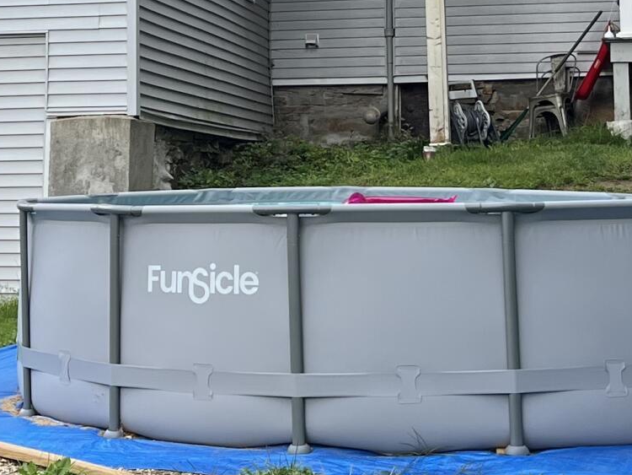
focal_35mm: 104
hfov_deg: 18.9
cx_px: 310
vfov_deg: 14.0
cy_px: -19
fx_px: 1899
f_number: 1.5
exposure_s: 1/1344
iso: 50
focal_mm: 5.7
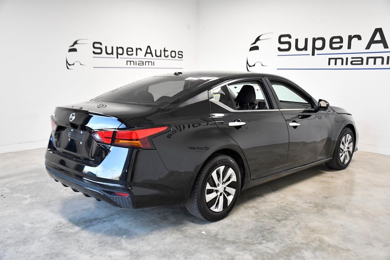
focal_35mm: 34
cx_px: 195
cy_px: 130
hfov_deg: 55.8
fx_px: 368
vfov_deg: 38.9
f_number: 3.8
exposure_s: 1/640
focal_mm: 23
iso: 2500
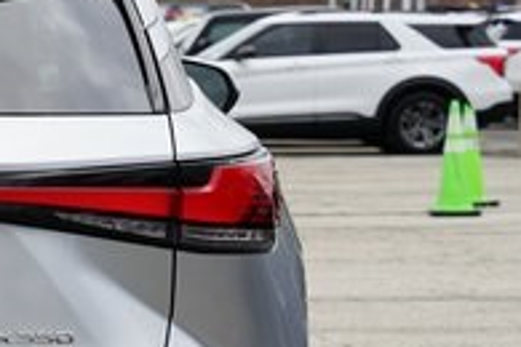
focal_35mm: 240
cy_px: 295
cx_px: -219
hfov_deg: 8.4
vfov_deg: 5.7
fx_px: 3473
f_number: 6.3
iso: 100
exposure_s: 1/80
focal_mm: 73
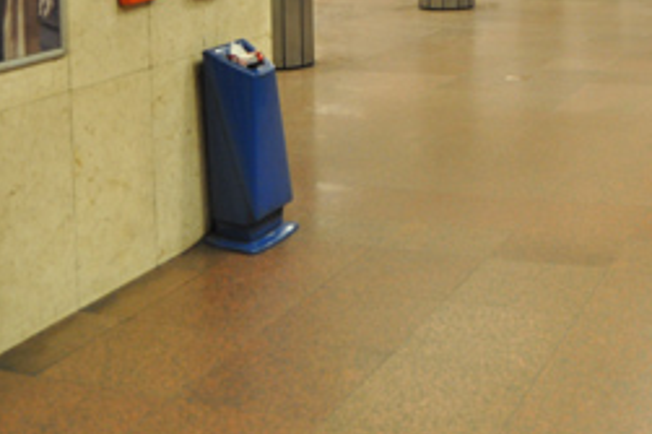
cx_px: 465
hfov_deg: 32.4
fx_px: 1108
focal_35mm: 61
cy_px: -68
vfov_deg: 20.9
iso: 800
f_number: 3.5
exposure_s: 1/50
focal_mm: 17
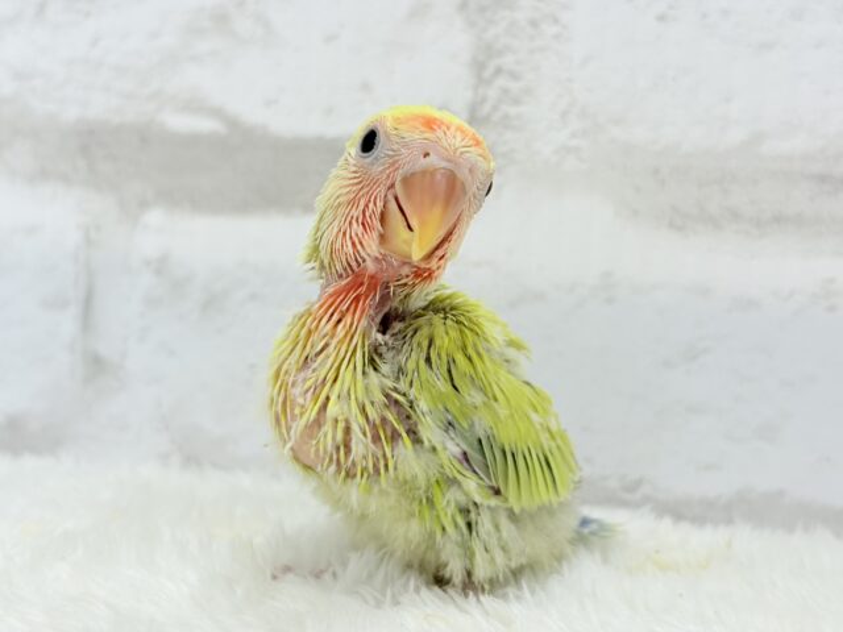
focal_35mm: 52
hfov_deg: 36.8
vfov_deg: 28.0
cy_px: 316
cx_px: 422
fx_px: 1266
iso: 80
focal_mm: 5.96
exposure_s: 1/100
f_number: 1.6
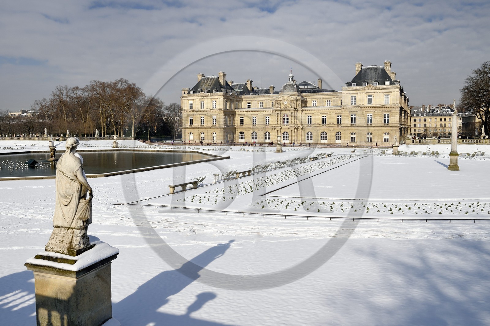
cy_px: 163
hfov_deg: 65.5
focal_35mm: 28
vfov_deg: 46.4
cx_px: 245
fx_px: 381
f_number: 20
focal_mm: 28
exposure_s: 1/250
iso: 200
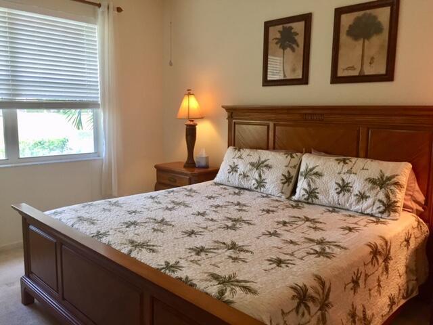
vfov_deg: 48.2
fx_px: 363
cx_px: 216
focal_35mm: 29
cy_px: 162
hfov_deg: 61.7
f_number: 2.2
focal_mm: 4.15
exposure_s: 1/30
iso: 40
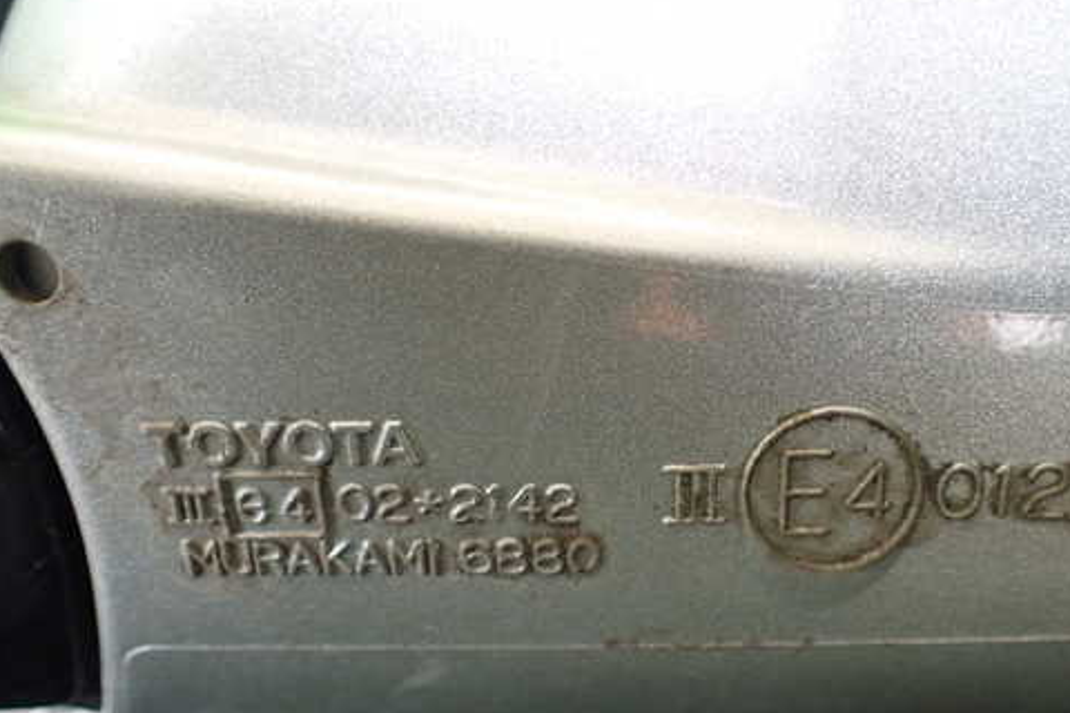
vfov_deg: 34.1
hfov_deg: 49.1
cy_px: 432
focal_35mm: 39
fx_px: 1159
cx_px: 662
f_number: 2.3
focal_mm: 5.4
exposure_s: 1/100
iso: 800
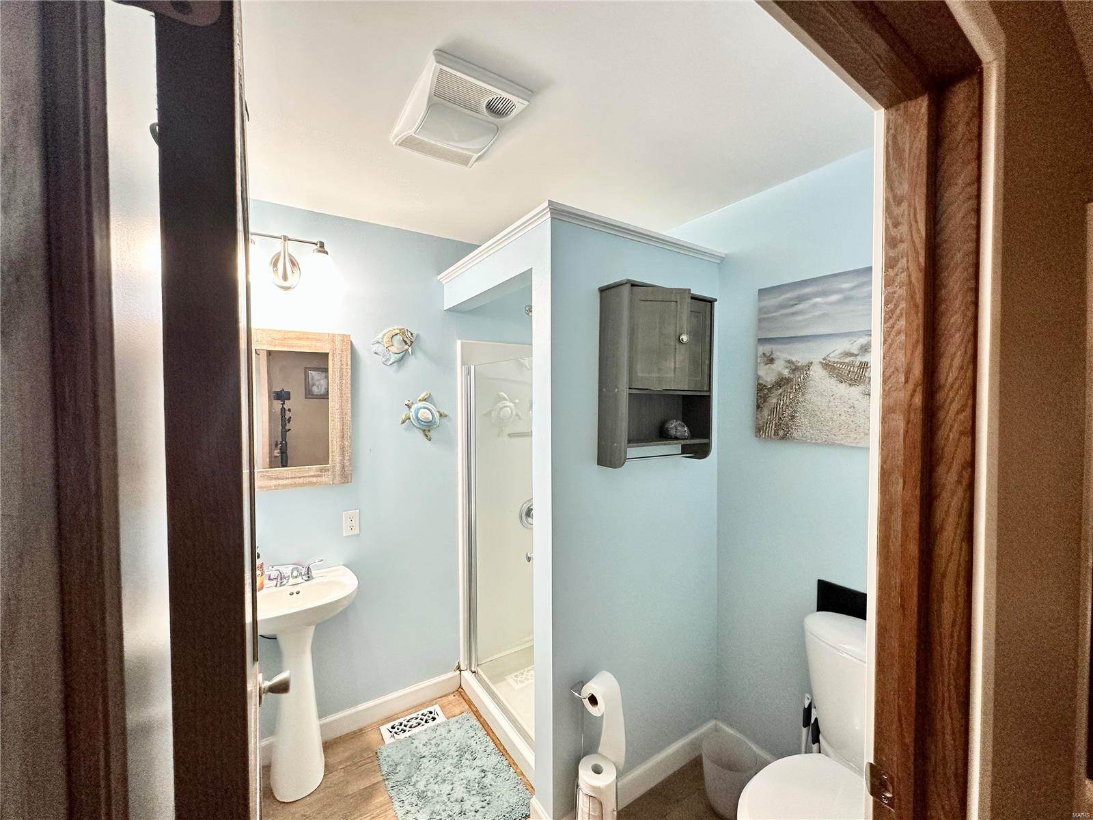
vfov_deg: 85.7
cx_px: 546
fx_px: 442
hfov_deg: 102.1
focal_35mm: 14
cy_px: 410
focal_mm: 2.22
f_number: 2.2
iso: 160
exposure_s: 1/60
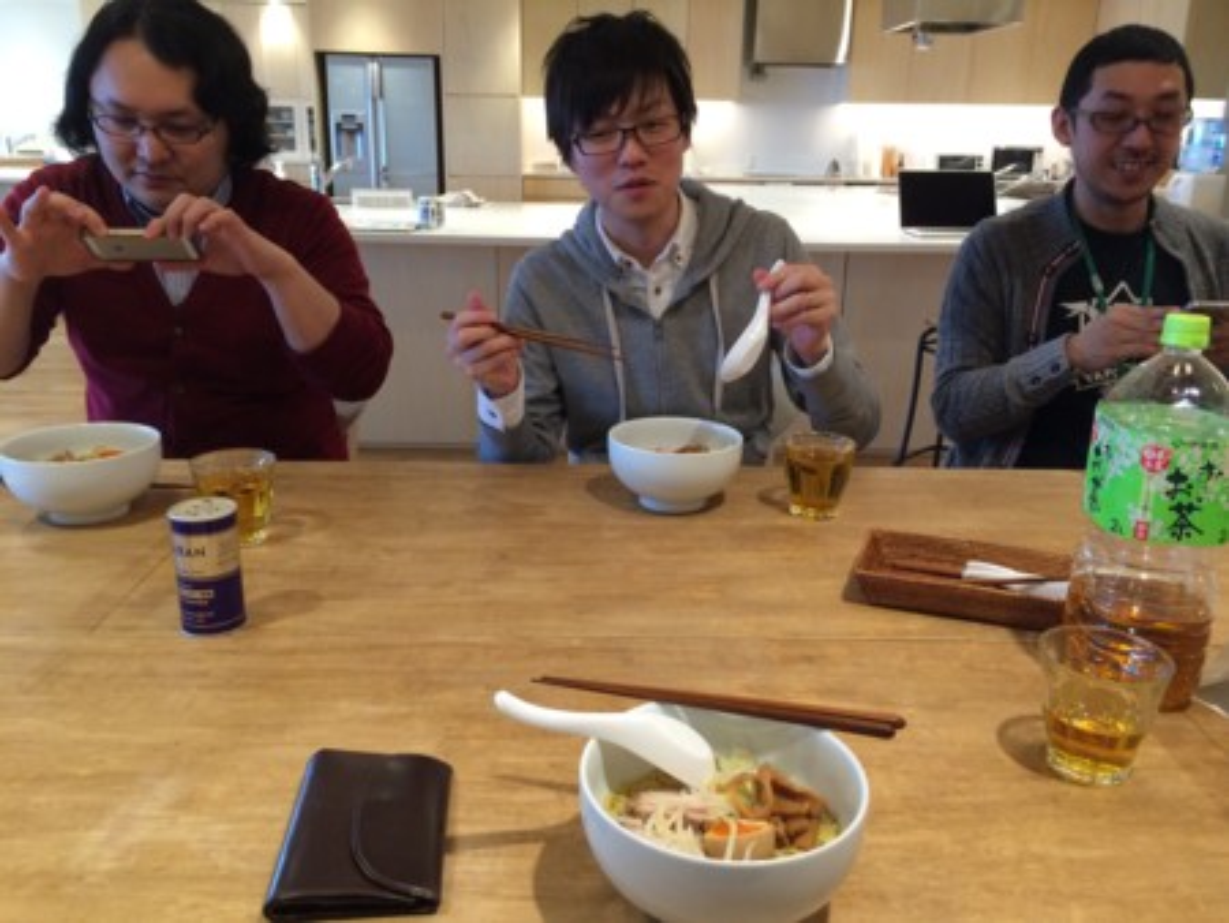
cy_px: 462
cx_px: 614
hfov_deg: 61.6
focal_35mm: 29
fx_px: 1030
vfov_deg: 48.3
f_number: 2.2
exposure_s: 1/30
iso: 50
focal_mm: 4.15
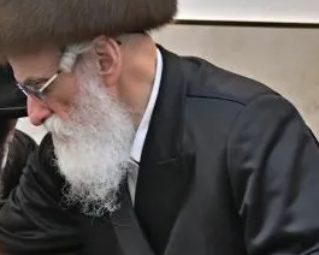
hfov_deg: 6.1
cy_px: 204
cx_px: 34
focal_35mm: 319
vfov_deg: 4.8
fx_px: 3012
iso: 250
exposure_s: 1/125
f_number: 4
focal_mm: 59
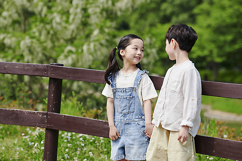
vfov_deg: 10.4
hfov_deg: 15.5
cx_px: 121
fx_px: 887
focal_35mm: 132
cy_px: 80
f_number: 3.2
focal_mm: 110
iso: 200
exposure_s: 1/1600
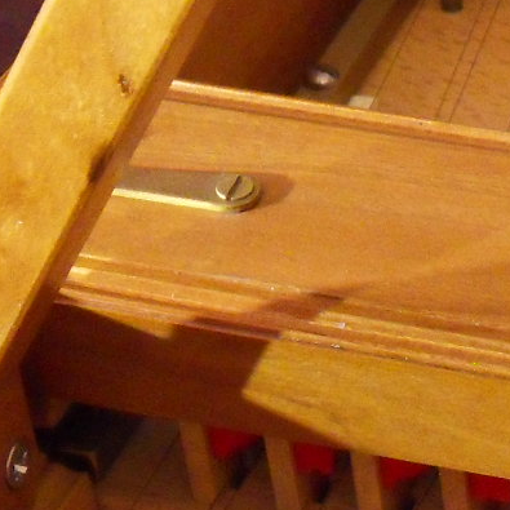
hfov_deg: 9.8
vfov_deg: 10.6
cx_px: 1021
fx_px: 2750
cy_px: 84
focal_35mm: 165
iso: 400
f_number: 3.9
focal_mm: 6.3
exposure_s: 1/30
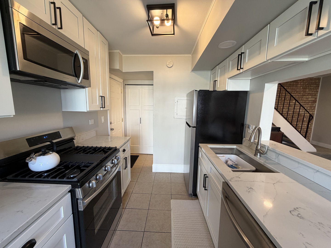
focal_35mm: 14
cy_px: 124
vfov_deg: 85.7
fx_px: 134
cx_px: 166
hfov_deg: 102.1
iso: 160
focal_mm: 2.22
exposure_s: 1/60
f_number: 2.2
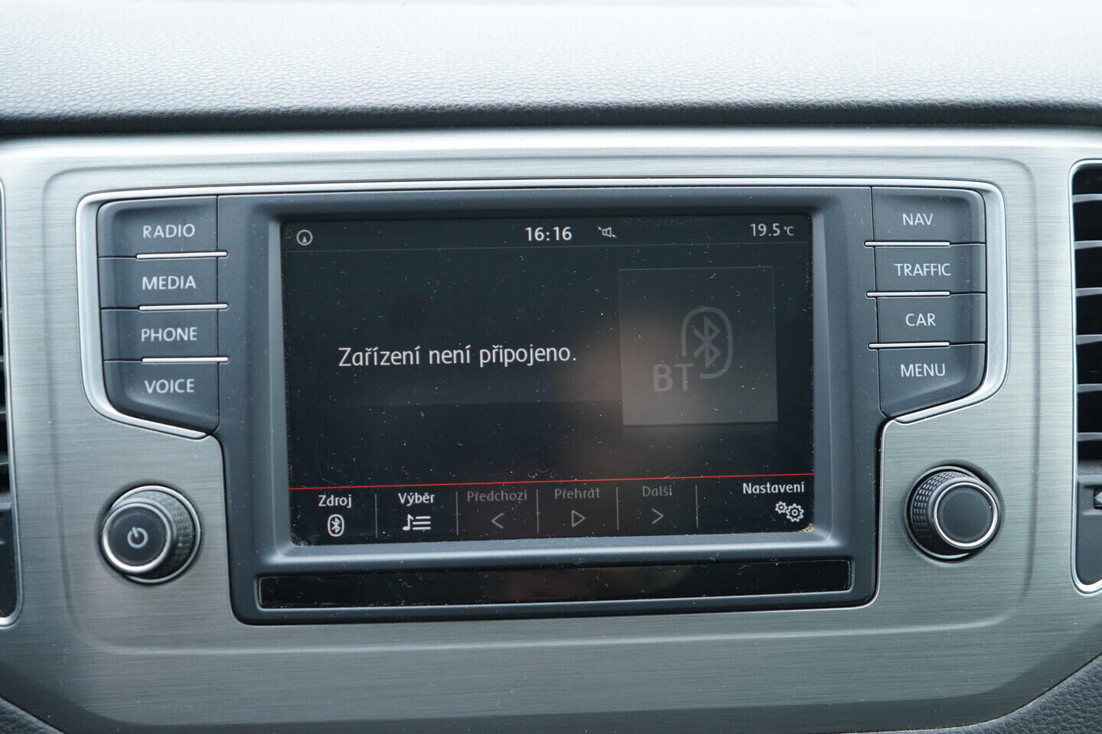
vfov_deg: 36.9
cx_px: 551
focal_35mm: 36
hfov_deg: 53.1
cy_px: 367
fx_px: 1102
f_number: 2.8
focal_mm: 24
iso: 400
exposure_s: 1/40
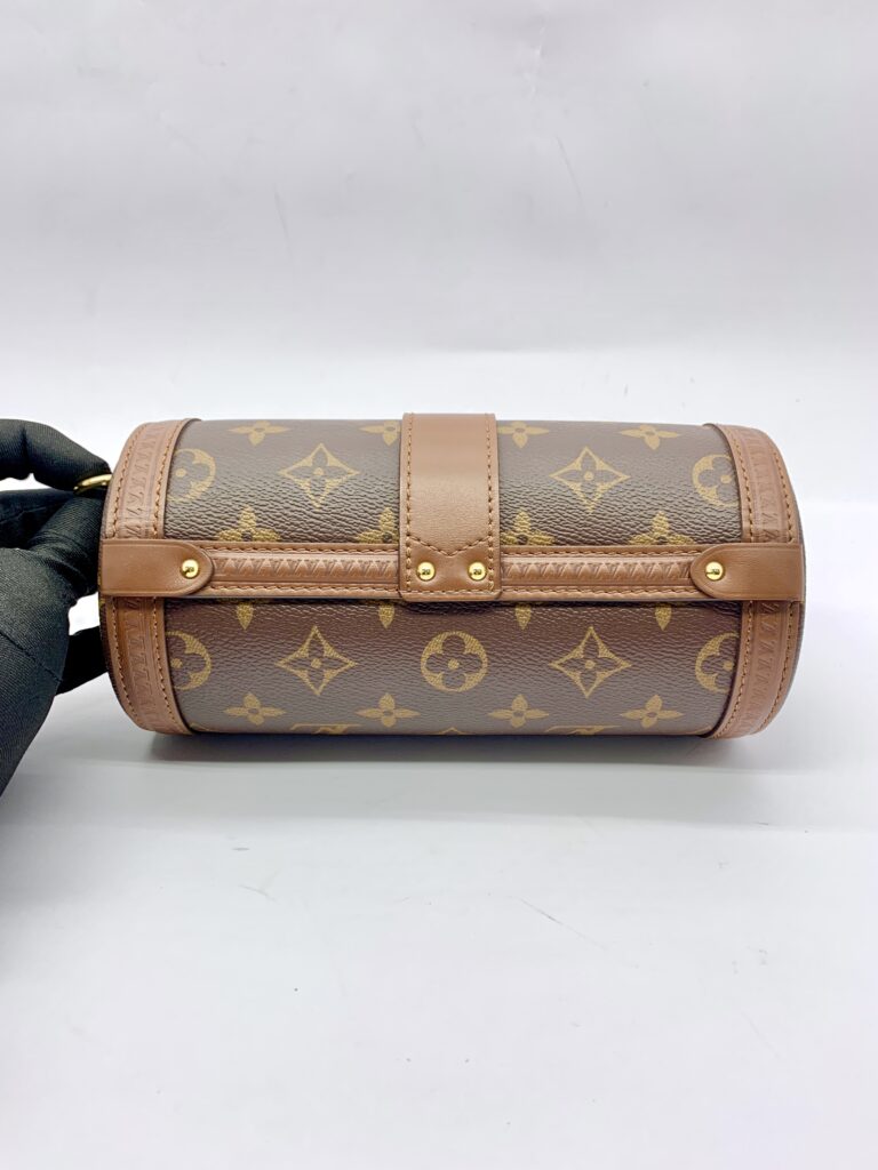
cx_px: 439
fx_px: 879
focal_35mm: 26
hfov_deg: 53.1
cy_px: 585
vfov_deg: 67.3
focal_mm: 4.25
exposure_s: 1/100
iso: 64
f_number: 1.8
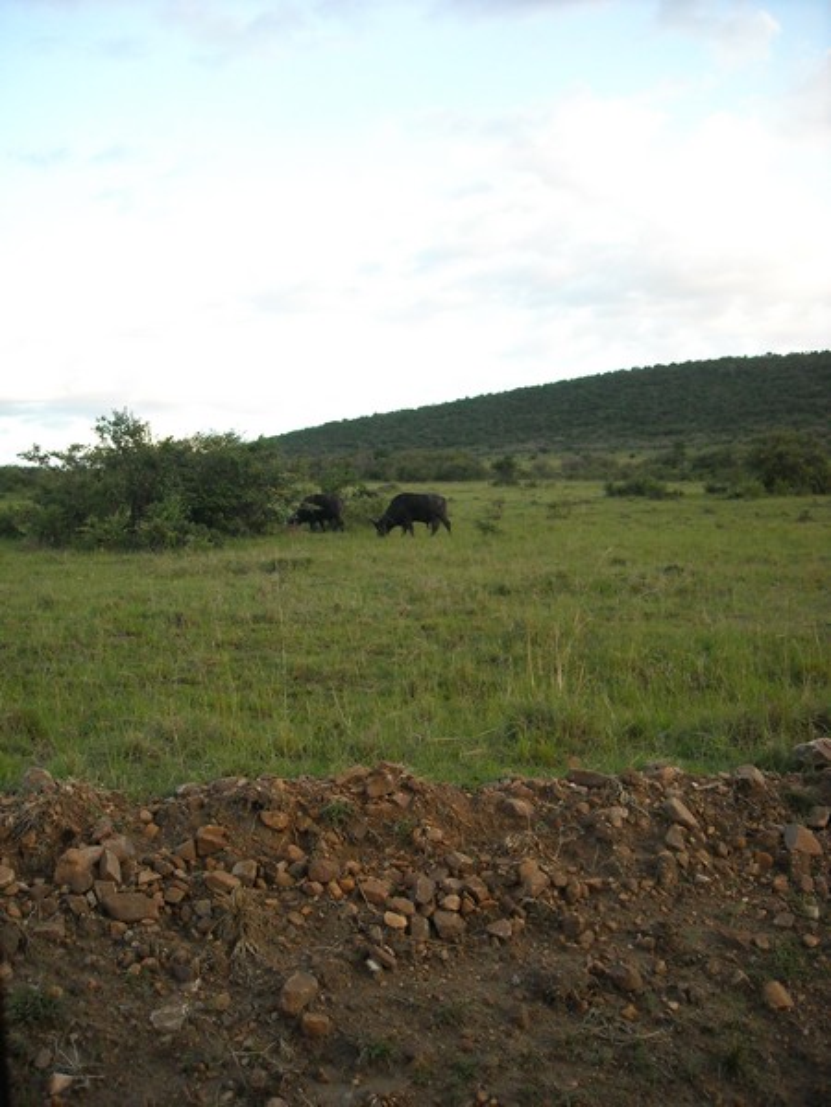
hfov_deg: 40.7
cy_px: 554
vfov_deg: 52.6
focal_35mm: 35
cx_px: 416
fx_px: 1120
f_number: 2.8
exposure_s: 1/250
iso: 259
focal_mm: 5.7
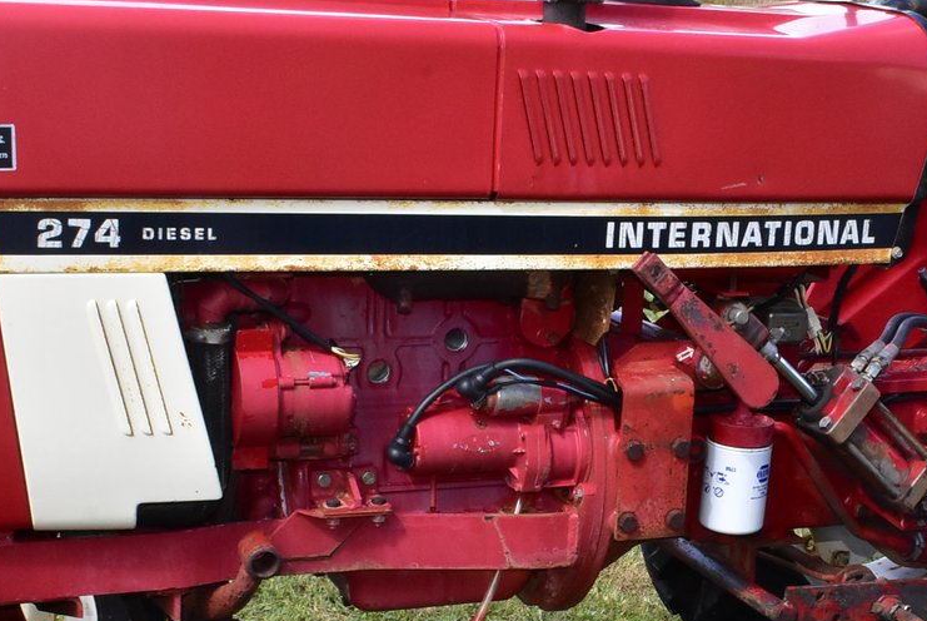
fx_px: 1860
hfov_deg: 27.8
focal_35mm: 72
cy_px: 508
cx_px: 607
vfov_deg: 18.7
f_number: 22
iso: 1600
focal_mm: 21
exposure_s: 1/200
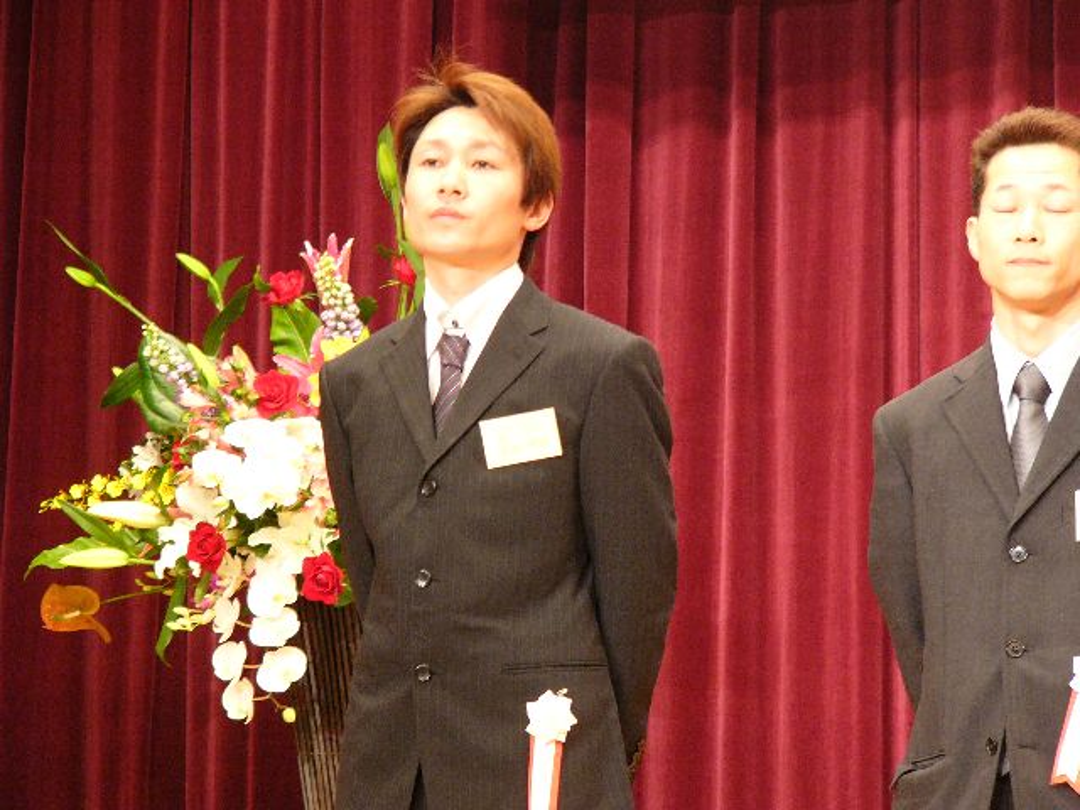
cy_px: 405
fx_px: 5210
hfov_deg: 11.8
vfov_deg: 8.9
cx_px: 540
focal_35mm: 167
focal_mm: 27.9
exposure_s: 1/15
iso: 200
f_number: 2.8
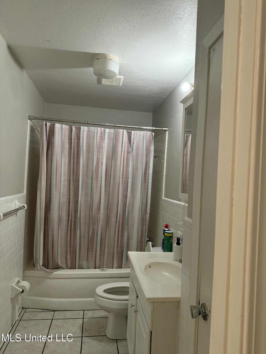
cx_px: 133
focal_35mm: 24
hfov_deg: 56.8
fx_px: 246
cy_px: 177
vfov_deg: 71.6
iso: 320
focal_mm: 6.76
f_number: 1.78
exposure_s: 1/120
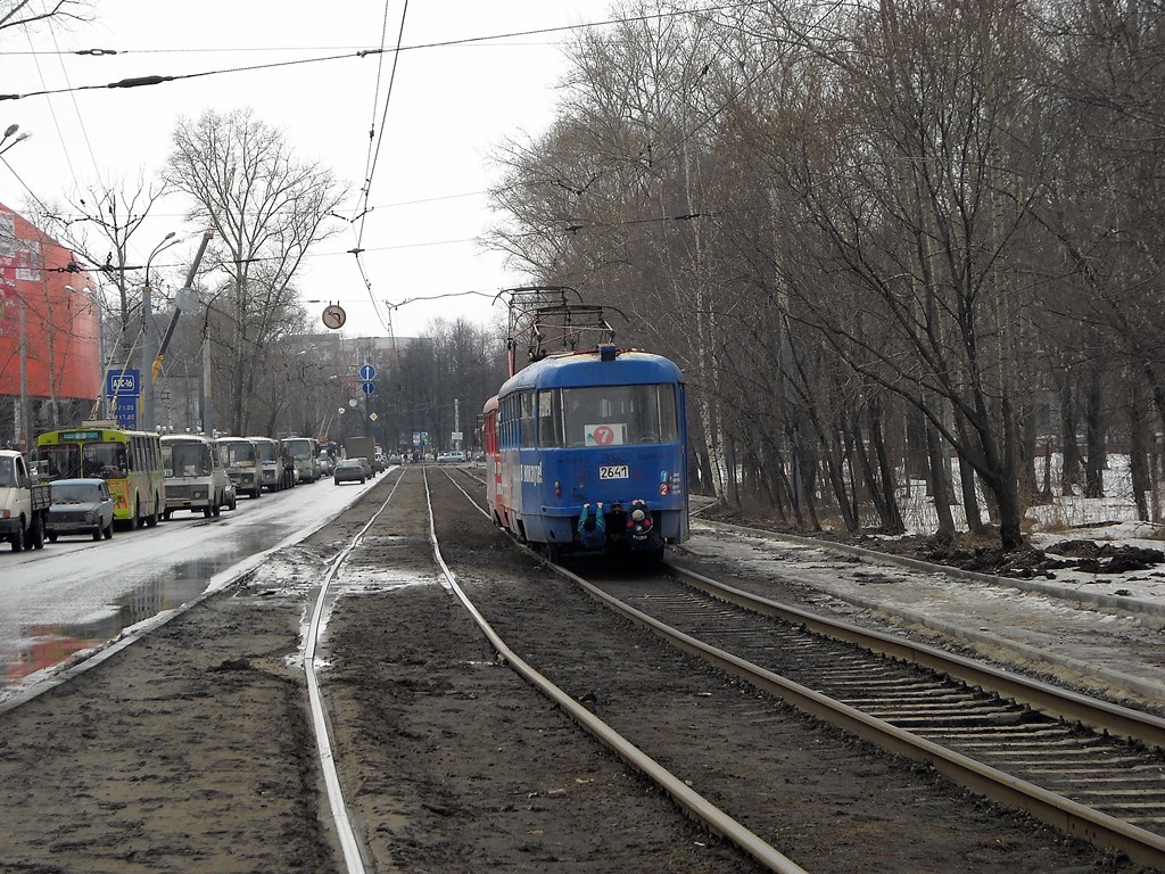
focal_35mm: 105
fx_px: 3534
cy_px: 437
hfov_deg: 18.7
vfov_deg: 14.1
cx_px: 582
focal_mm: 17.1
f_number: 4.7
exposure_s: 1/250
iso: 77
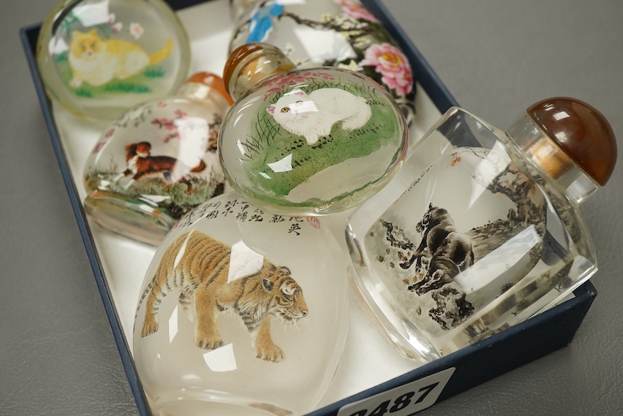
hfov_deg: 43.6
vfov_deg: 29.9
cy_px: 208
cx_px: 312
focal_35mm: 45
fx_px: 779
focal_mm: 30
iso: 1250
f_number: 10
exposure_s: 1/125
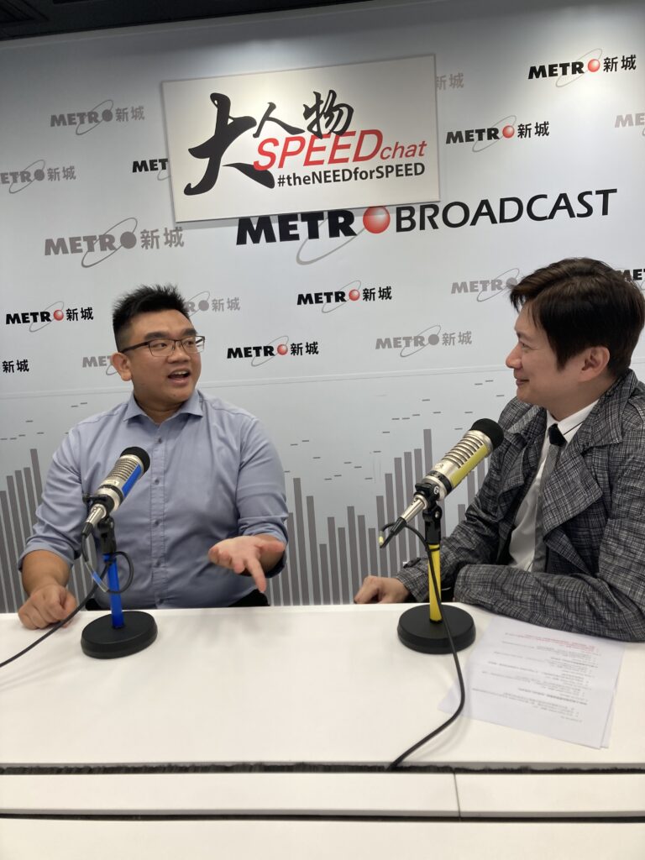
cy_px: 430
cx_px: 322
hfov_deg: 49.7
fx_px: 696
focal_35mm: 28
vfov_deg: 63.4
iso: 64
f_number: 1.8
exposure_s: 1/100
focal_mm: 3.99
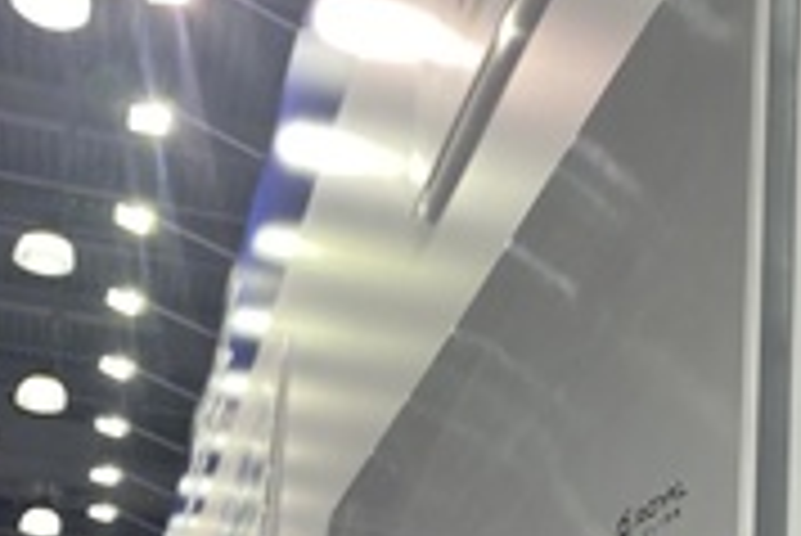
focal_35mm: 73
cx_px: 760
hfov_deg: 26.5
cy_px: 473
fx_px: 1626
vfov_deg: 18.4
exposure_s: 1/100
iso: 50
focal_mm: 4.25
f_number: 1.8
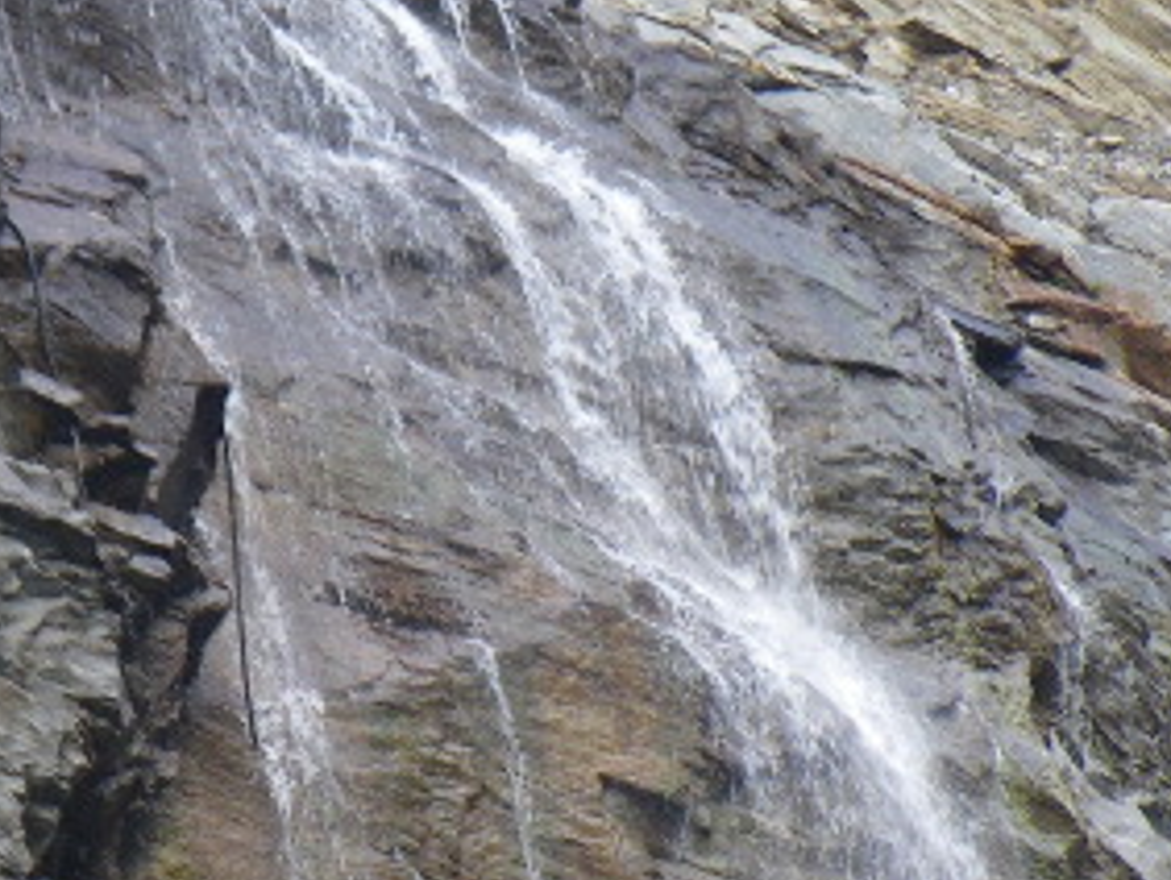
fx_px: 4300
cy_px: 1274
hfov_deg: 15.5
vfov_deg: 11.3
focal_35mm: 127
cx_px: 401
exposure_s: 1/60
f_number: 4.2
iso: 80
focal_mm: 7.5
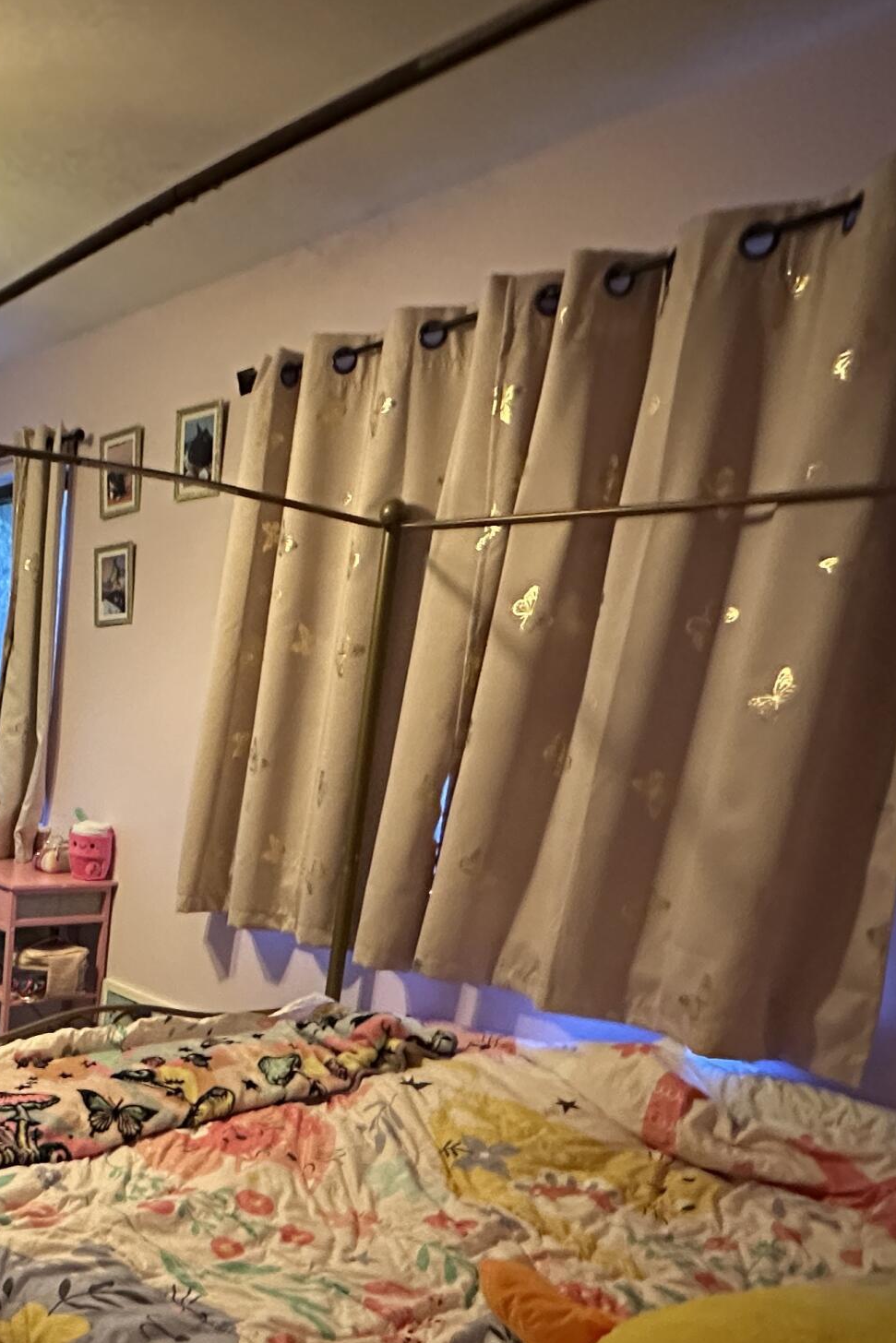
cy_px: 1004
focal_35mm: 30
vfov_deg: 58.8
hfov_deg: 38.7
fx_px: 1120
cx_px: 0
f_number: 2.2
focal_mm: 2.22
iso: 1250
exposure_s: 1/40
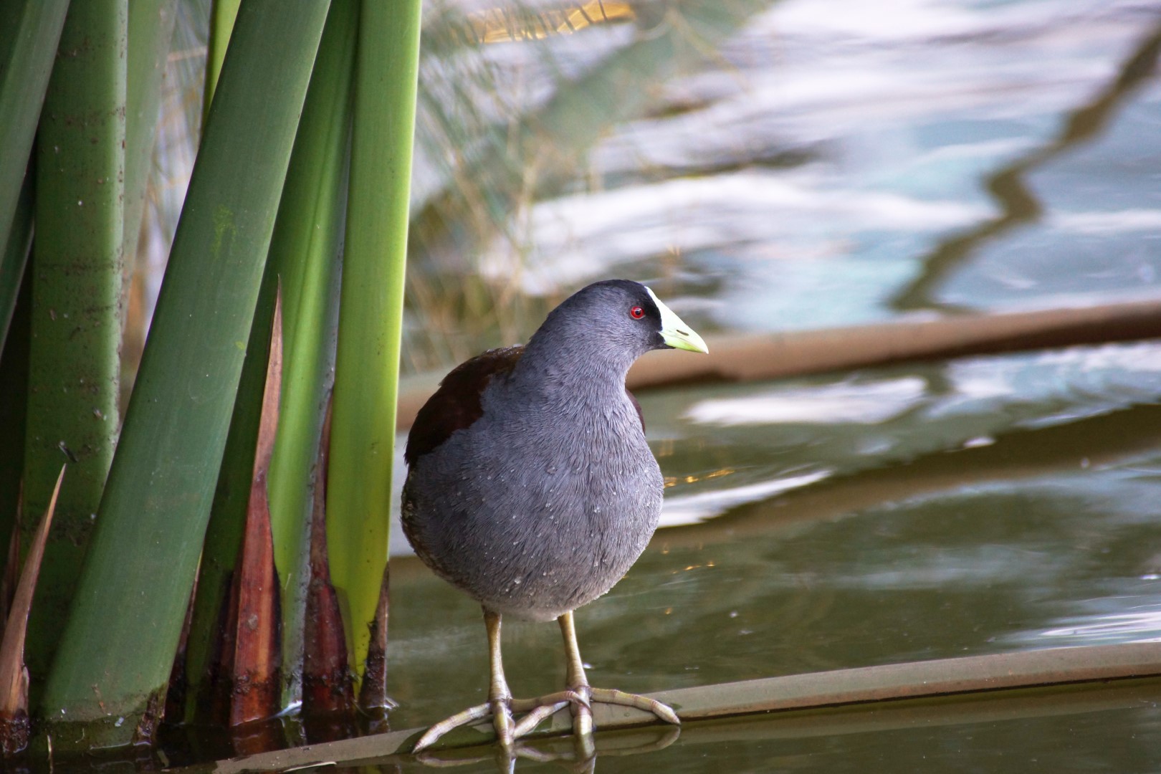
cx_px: 580
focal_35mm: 450
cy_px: 387
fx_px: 14511
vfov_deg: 3.1
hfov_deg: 4.6
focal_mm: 300
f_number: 5.6
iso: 400
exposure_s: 1/125
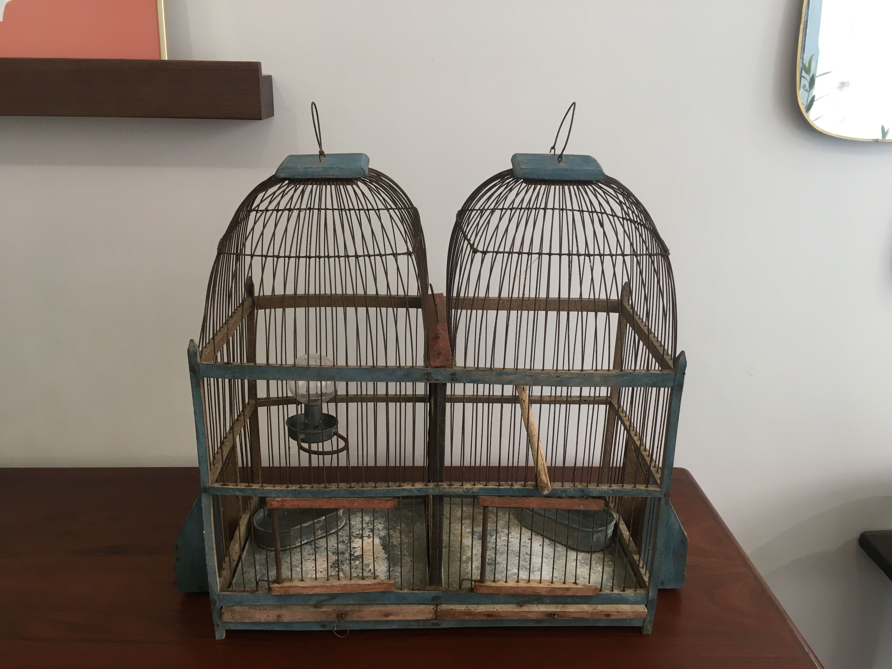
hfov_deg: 61.7
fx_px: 747
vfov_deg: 48.2
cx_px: 446
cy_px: 334
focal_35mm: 29
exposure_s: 1/33
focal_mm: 4.15
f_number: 2.2
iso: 64
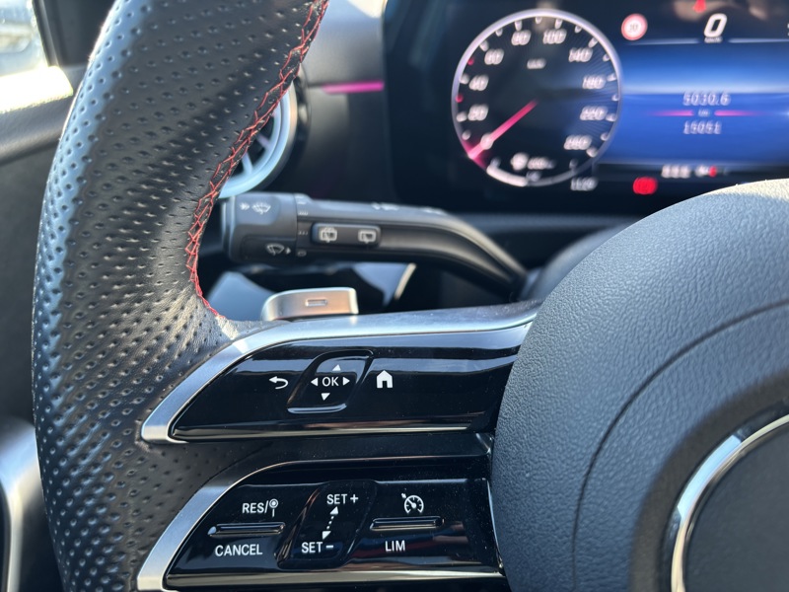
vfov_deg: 53.1
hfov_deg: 67.3
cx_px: 394
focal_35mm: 26
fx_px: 593
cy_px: 296
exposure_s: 1/121
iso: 125
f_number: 1.6
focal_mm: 5.96
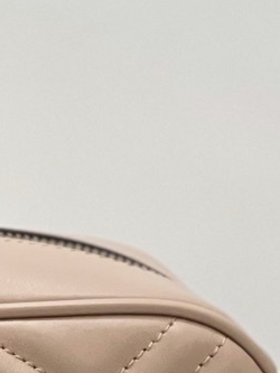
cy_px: 587
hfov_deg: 4.6
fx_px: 3449
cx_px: -162
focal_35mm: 320
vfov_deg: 6.1
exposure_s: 1/100
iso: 125
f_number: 2
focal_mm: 6
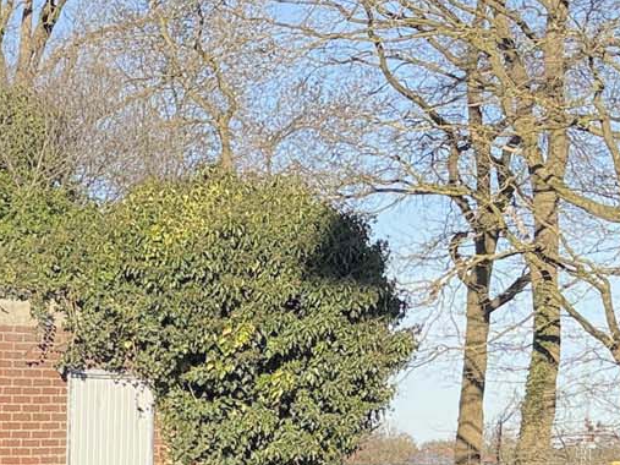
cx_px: -501
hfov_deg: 16.7
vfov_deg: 14.6
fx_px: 1737
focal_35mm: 97
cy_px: 606
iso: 80
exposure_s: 1/1727
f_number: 1.78
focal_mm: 6.76
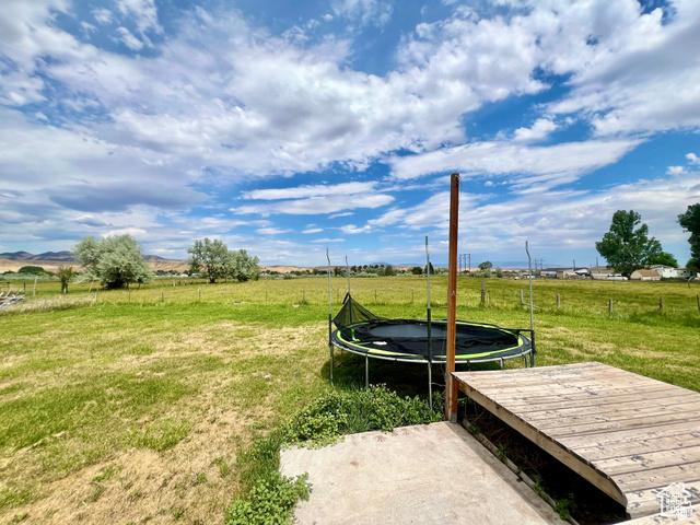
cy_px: 262
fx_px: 263
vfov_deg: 89.9
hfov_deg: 106.2
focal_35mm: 13
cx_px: 350
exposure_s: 1/3311
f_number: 1.8
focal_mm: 1.57
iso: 32
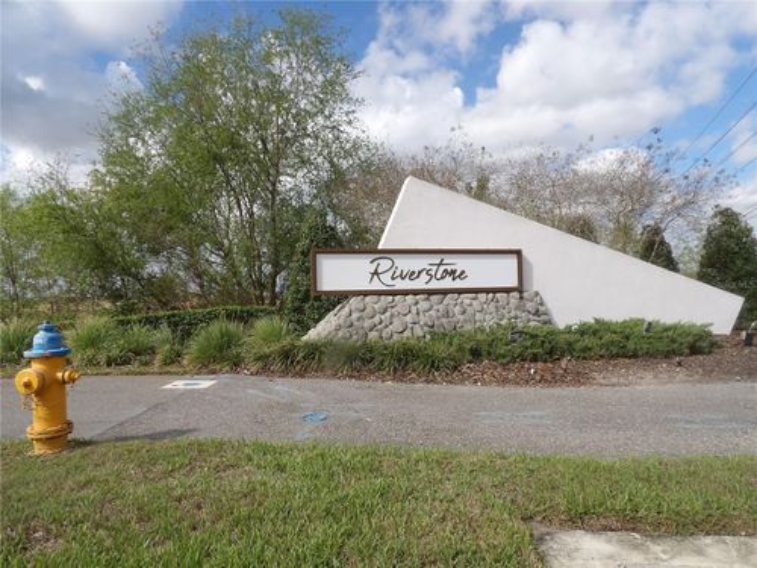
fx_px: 525
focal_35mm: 24
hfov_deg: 71.6
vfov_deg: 56.8
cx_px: 378
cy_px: 284
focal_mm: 4.3
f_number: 4.6
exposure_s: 1/557
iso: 100
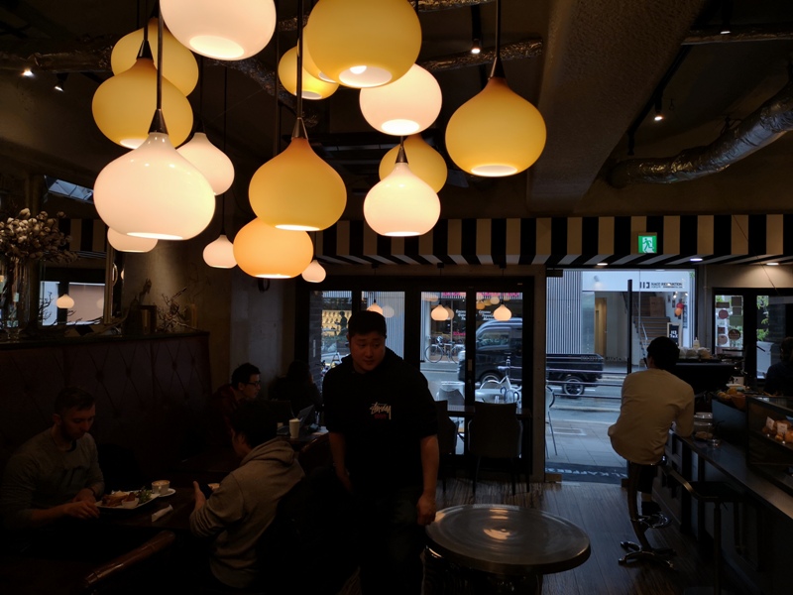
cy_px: 298
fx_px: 619
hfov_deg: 65.3
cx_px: 396
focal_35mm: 27
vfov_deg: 51.4
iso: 80
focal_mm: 3.95
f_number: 1.8
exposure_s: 1/120
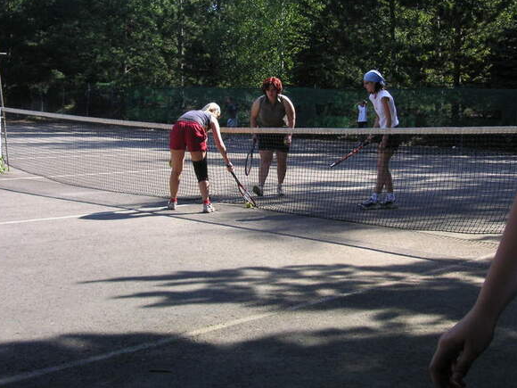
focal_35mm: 51
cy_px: 136
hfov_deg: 37.5
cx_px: 263
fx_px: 762
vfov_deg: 28.4
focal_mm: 6.1
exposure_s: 1/500
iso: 50
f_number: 2.8
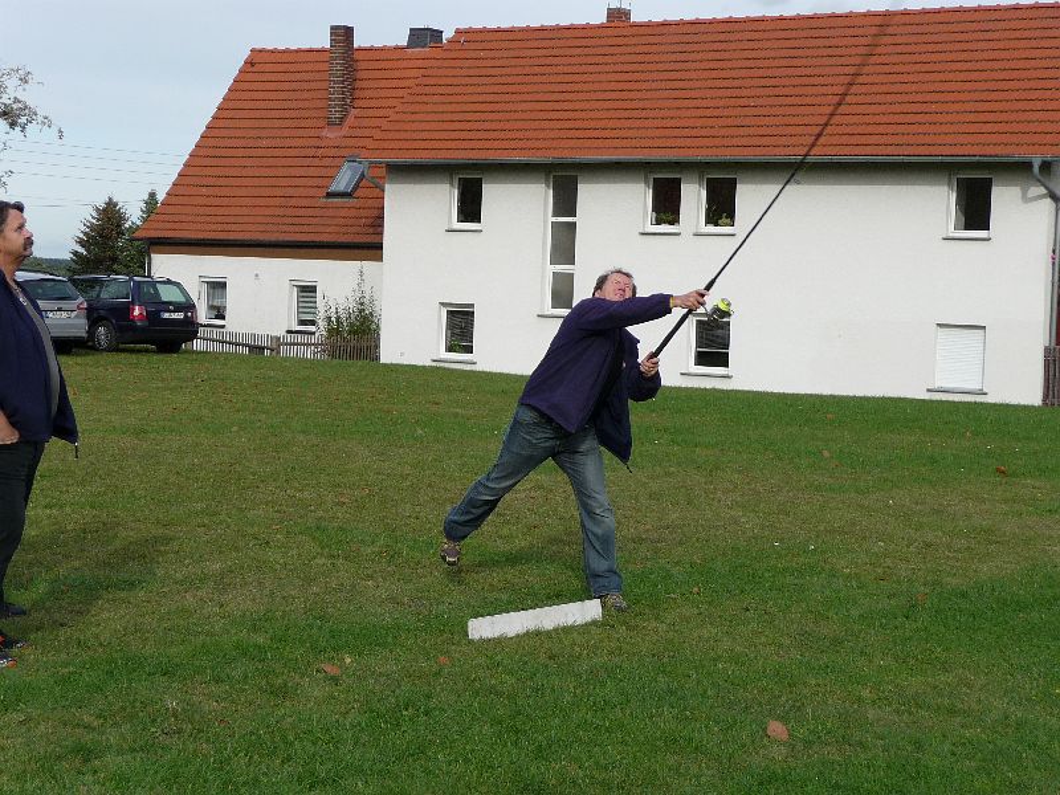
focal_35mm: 72
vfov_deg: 20.4
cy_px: 398
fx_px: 2205
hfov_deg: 27.0
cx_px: 530
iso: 100
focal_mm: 12.2
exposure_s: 1/400
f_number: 4.6
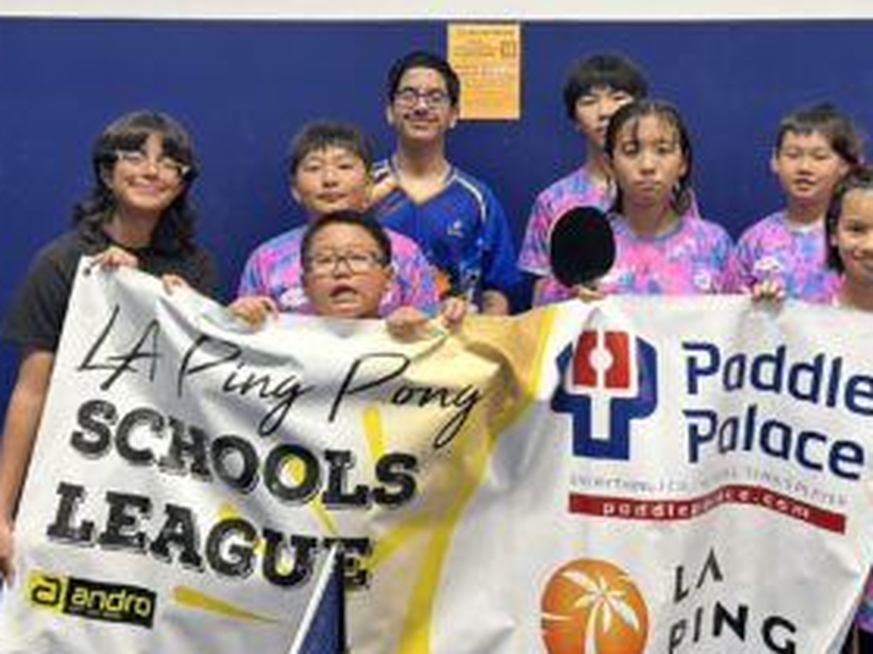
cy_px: 213
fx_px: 1059
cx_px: 507
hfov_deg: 44.7
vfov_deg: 34.0
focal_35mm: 42
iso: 100
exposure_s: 1/120
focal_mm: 5.7
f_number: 1.5
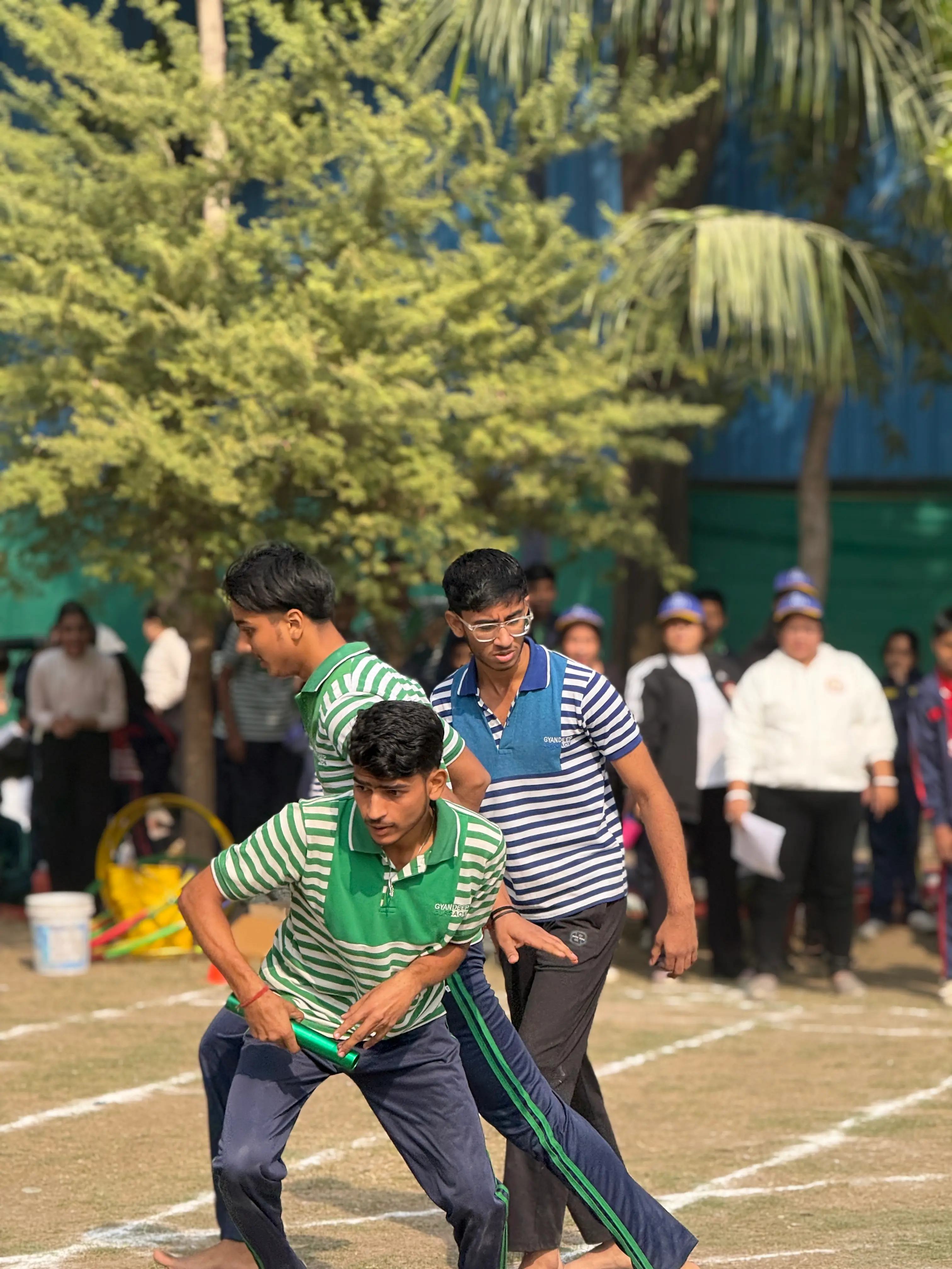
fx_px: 4400
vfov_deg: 16.4
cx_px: 476
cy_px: 634
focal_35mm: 120
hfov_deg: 12.3
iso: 64
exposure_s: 1/914
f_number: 2.8
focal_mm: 15.66
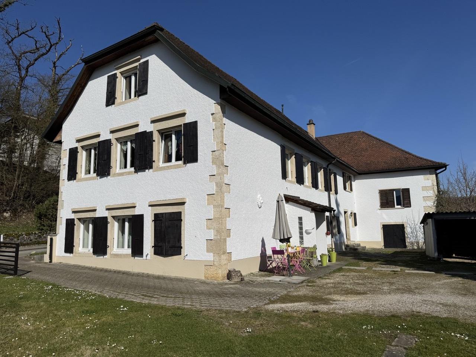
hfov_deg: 71.6
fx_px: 330
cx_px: 238
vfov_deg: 56.8
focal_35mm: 24
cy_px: 178
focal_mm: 6.76
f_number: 1.78
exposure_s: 1/12346
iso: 64
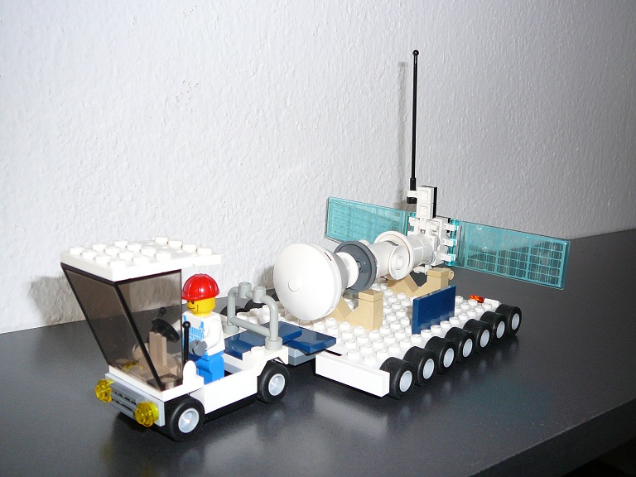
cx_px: 318
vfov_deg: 40.7
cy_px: 238
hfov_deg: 52.6
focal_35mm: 35
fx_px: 643
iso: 100
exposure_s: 1/30
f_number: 2.8
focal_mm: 5.2
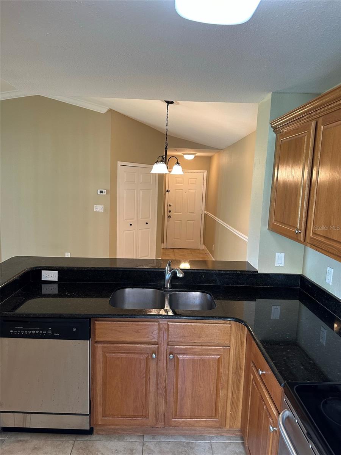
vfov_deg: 71.6
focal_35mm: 24
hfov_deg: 56.8
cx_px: 170
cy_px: 228
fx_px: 315
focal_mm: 6.86
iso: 200
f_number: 1.78
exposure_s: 1/60
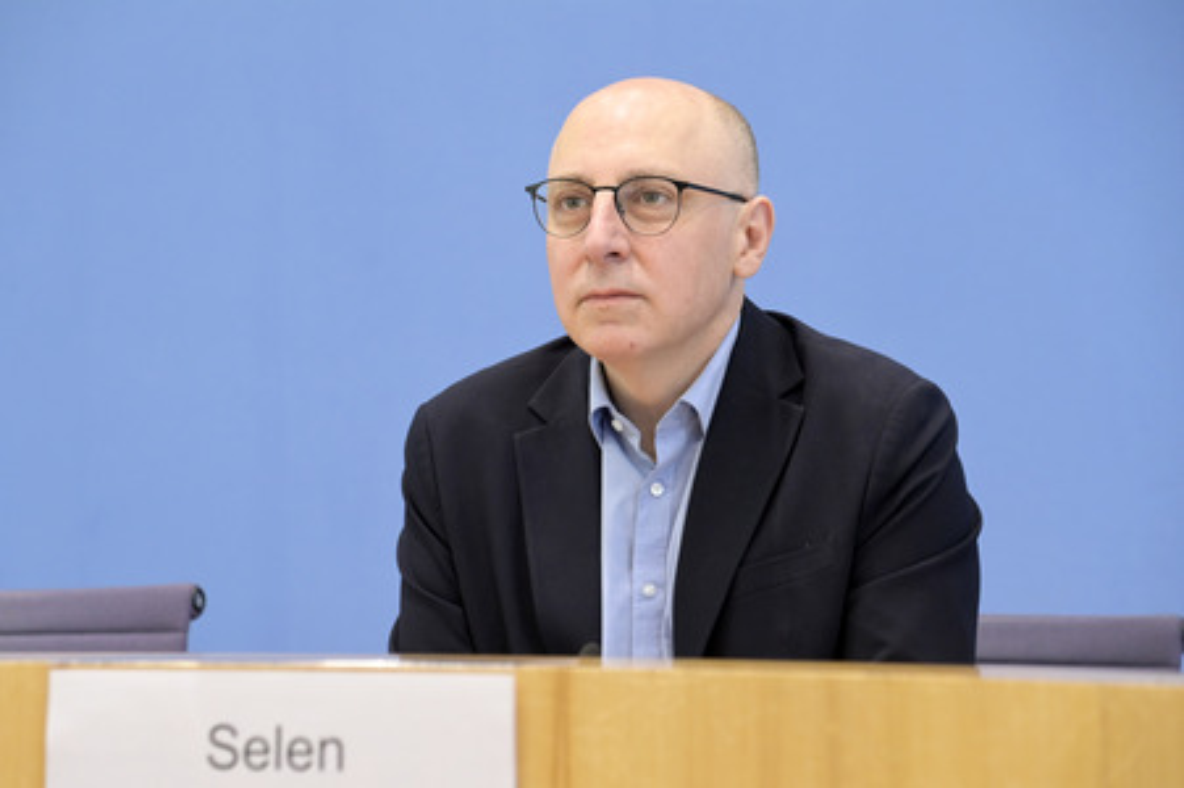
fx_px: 3451
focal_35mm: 105
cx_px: 592
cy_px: 394
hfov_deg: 19.5
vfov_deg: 13.0
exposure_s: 1/400
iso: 4000
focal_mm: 105
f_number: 4.5
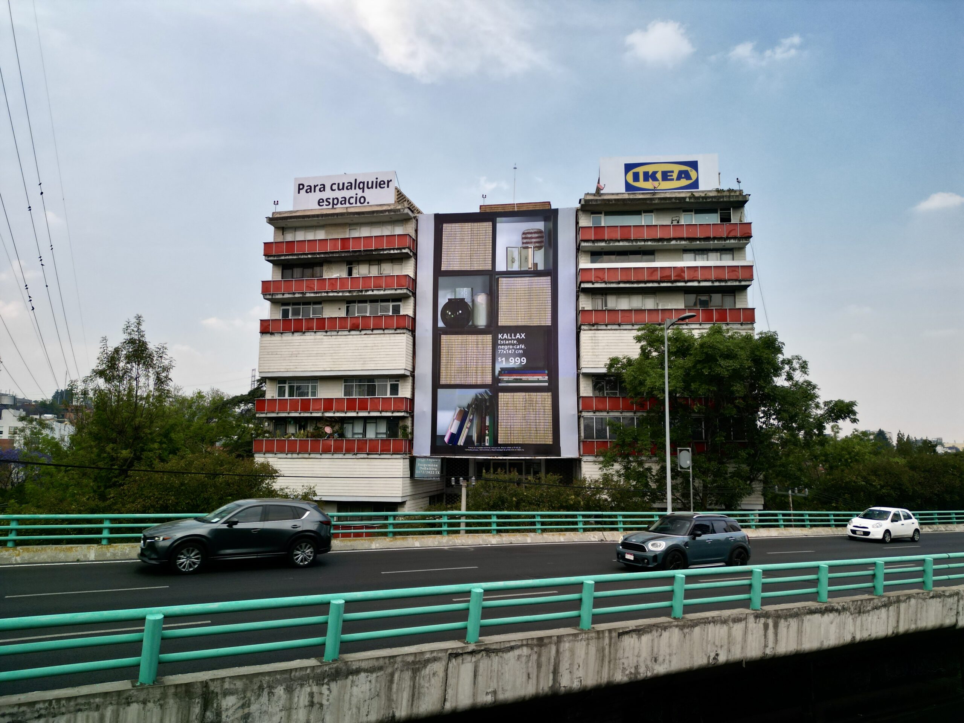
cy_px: 362
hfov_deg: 71.6
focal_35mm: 24
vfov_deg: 56.8
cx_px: 482
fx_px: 668
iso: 120
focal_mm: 6.72
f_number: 1.7
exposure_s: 1/640
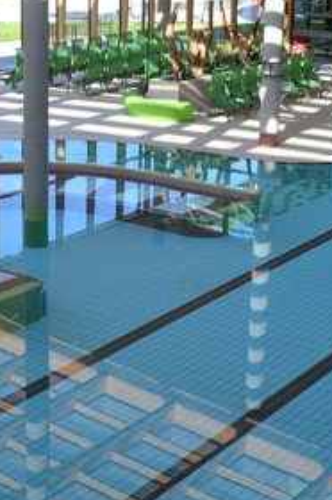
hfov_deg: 16.0
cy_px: 243
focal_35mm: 85
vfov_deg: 23.9
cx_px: 175
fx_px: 1179
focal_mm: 24
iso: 160
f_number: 5.6
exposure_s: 1/125
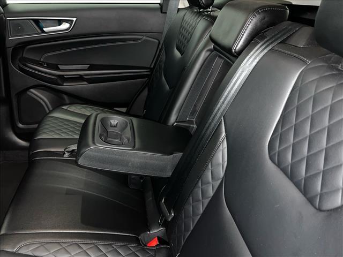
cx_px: 172
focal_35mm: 26
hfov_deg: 67.3
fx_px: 258
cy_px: 128
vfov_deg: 53.1
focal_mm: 5.7
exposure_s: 1/4
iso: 125
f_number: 1.5
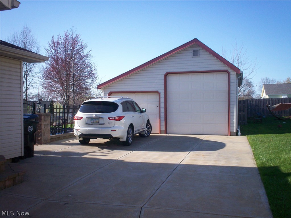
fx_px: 303
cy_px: 109
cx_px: 146
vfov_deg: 39.7
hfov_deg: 51.4
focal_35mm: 36
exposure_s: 1/386
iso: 100
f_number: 4.5
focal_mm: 6
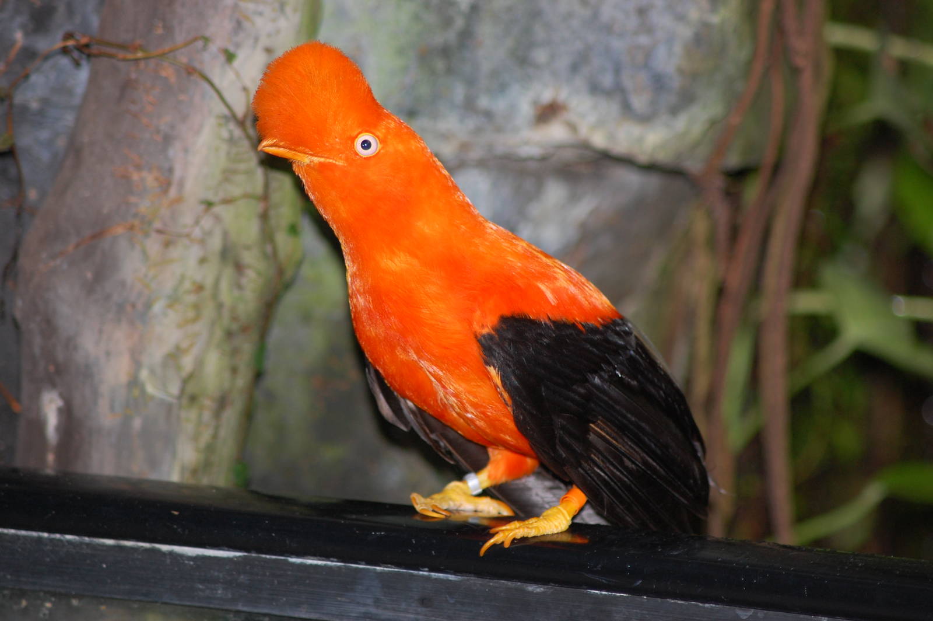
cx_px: 466
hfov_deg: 9.2
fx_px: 5826
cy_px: 310
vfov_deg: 6.1
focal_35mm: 225
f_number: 4.5
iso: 400
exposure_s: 1/60
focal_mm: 150
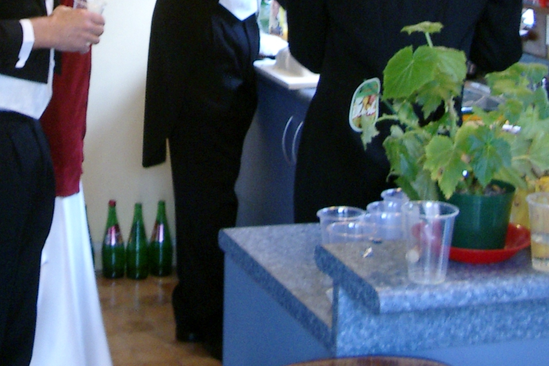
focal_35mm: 93
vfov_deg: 14.2
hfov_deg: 21.8
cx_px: 175
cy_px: -77
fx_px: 1418
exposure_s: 1/15
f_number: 2.6
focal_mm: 7.6
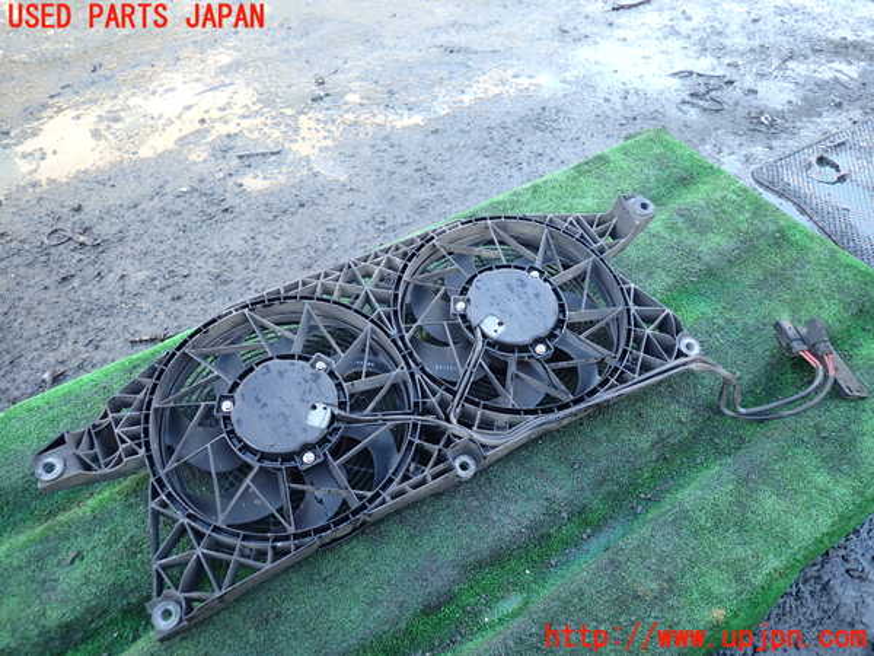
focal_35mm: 25
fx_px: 631
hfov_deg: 69.4
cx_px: 437
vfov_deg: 54.9
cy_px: 328
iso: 100
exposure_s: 1/80
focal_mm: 4.5
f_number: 2
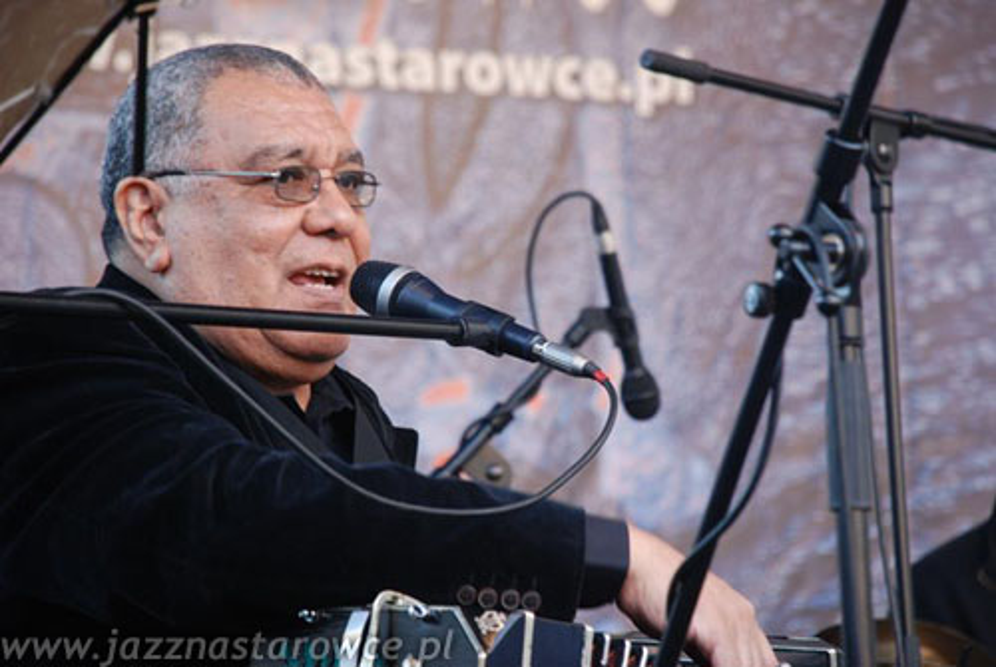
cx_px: 498
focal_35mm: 202
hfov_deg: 10.1
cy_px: 334
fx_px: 5611
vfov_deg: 6.8
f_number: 5.6
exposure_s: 1/30
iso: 400
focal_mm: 135
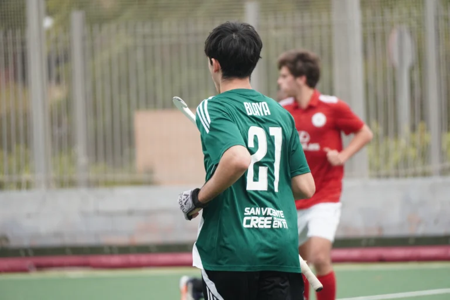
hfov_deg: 3.9
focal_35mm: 525
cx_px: 225
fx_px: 6562
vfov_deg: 2.6
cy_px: 150
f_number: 6.3
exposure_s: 1/500
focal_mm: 350
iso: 800
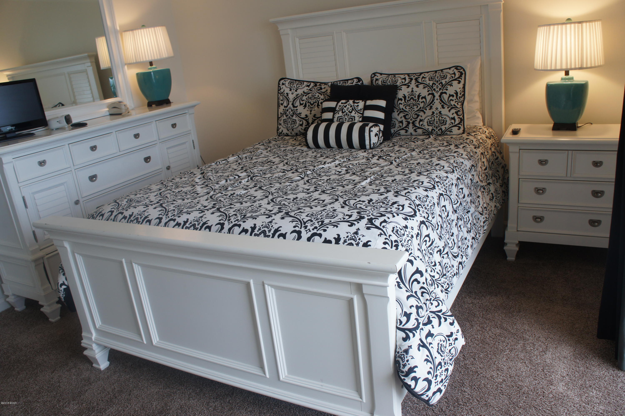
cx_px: 312
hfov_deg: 67.4
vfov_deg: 47.9
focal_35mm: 27
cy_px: 208
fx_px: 468
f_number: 5
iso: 200
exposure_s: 1/60
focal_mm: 18
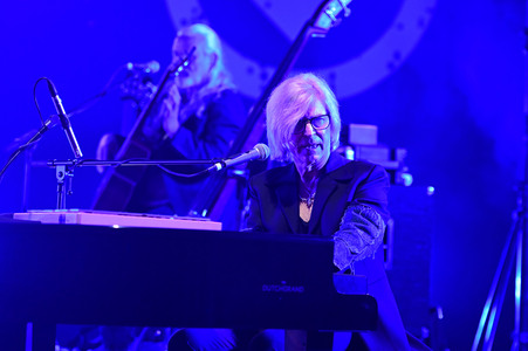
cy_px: 176
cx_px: 264
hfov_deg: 16.4
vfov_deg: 11.0
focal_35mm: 125
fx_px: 1832
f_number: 2.8
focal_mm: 125
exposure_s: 1/400
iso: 4000
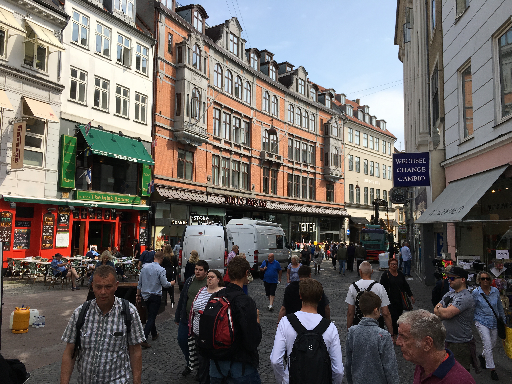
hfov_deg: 61.7
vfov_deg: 48.2
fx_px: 429
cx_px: 256
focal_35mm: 29
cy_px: 192
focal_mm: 4.15
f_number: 2.2
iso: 25
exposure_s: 1/1789
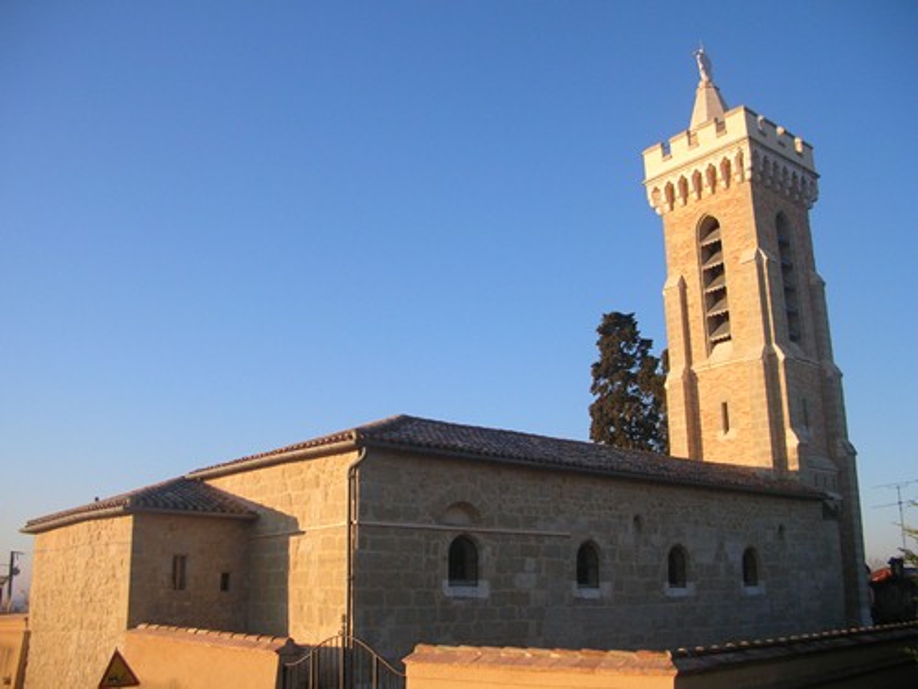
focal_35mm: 35
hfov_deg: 52.6
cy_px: 344
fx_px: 928
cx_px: 459
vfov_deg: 40.7
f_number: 2.8
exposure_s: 1/488
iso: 50
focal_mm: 5.8
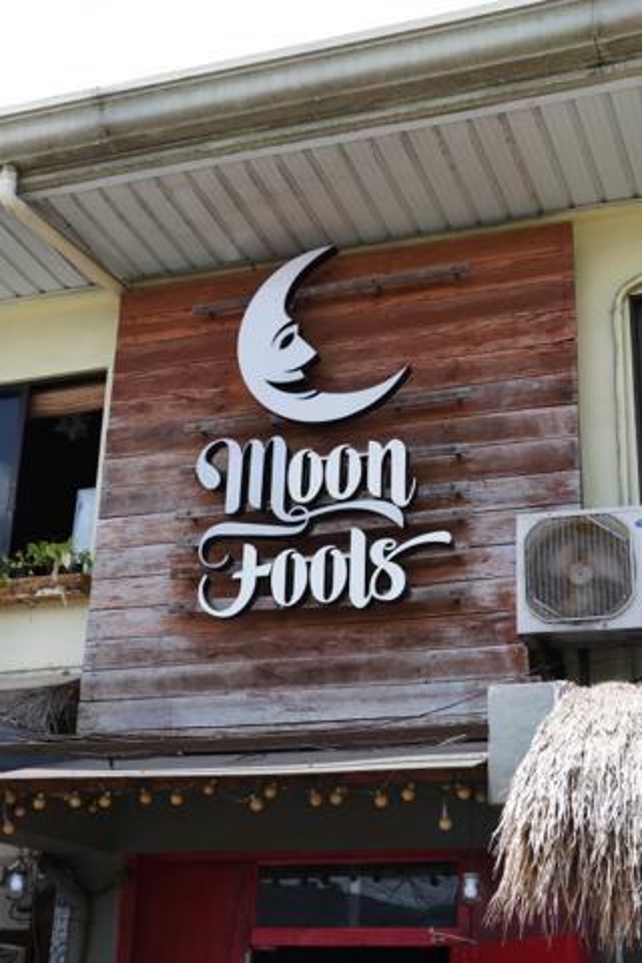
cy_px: 482
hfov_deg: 25.5
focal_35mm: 53
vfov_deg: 37.5
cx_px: 321
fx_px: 1418
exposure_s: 1/160
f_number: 8
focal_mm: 35
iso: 160
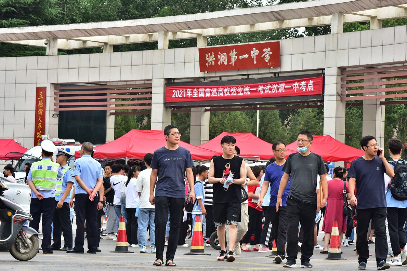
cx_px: 203
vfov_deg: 11.7
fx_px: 1322
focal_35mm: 117
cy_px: 136
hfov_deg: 17.5
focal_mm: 116
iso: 400
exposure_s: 1/125
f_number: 11
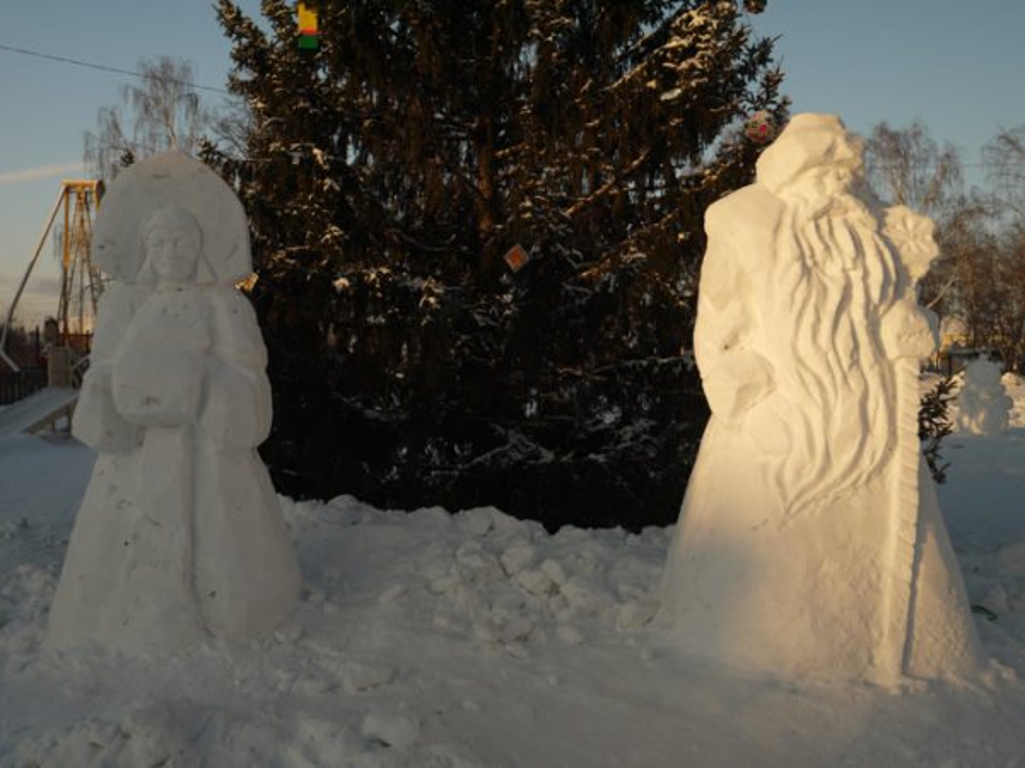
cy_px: 384
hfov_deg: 54.0
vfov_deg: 41.8
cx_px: 512
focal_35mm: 34
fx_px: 1007
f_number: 6.3
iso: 160
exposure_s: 1/200
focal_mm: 17
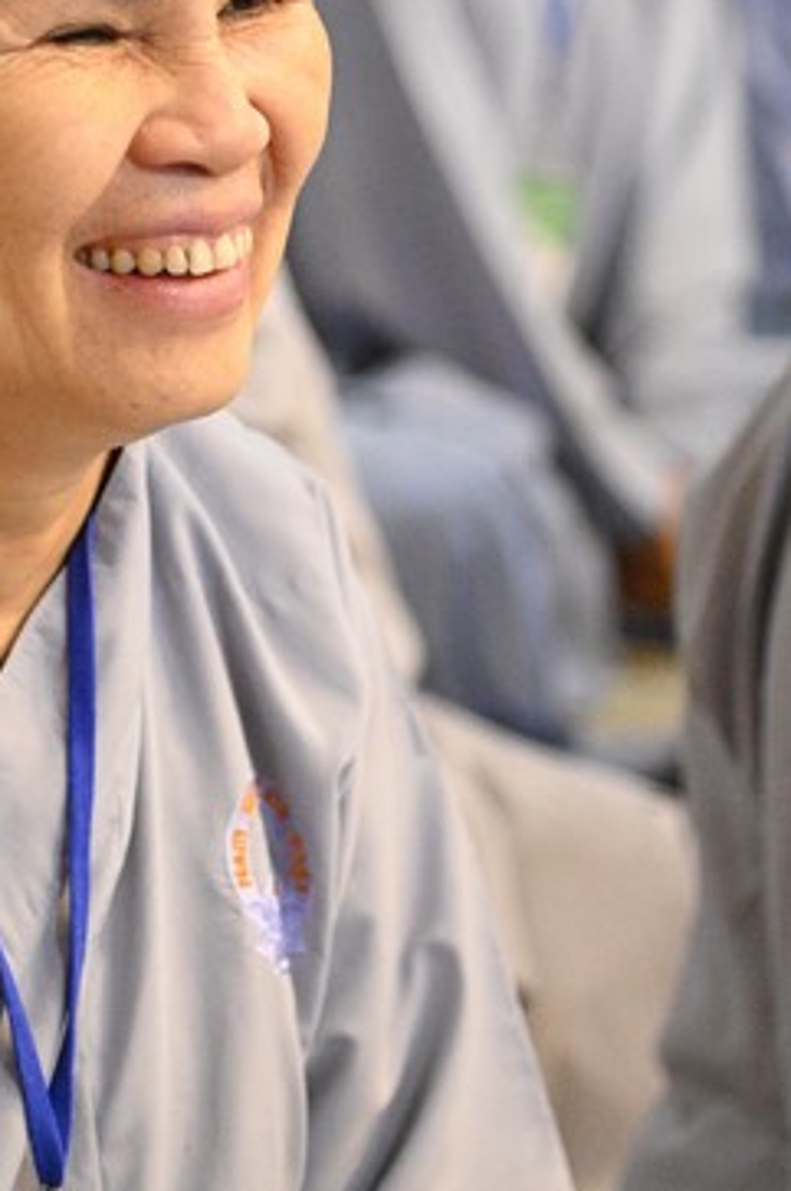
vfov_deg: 10.9
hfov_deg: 7.3
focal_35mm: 188
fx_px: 6213
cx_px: 233
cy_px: 390
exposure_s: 1/125
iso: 16000
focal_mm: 105
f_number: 4
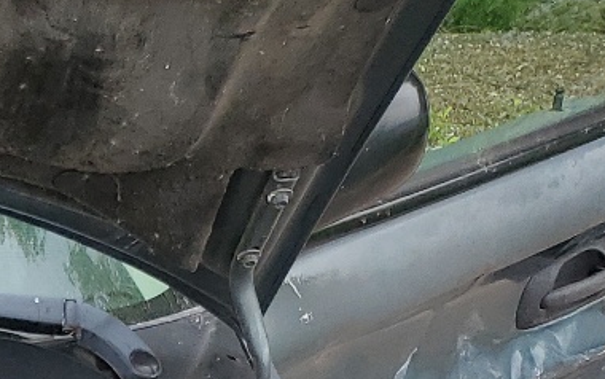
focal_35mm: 116
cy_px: 892
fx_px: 1914
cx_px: -626
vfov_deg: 10.0
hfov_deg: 14.6
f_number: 1.5
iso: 50
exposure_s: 1/909
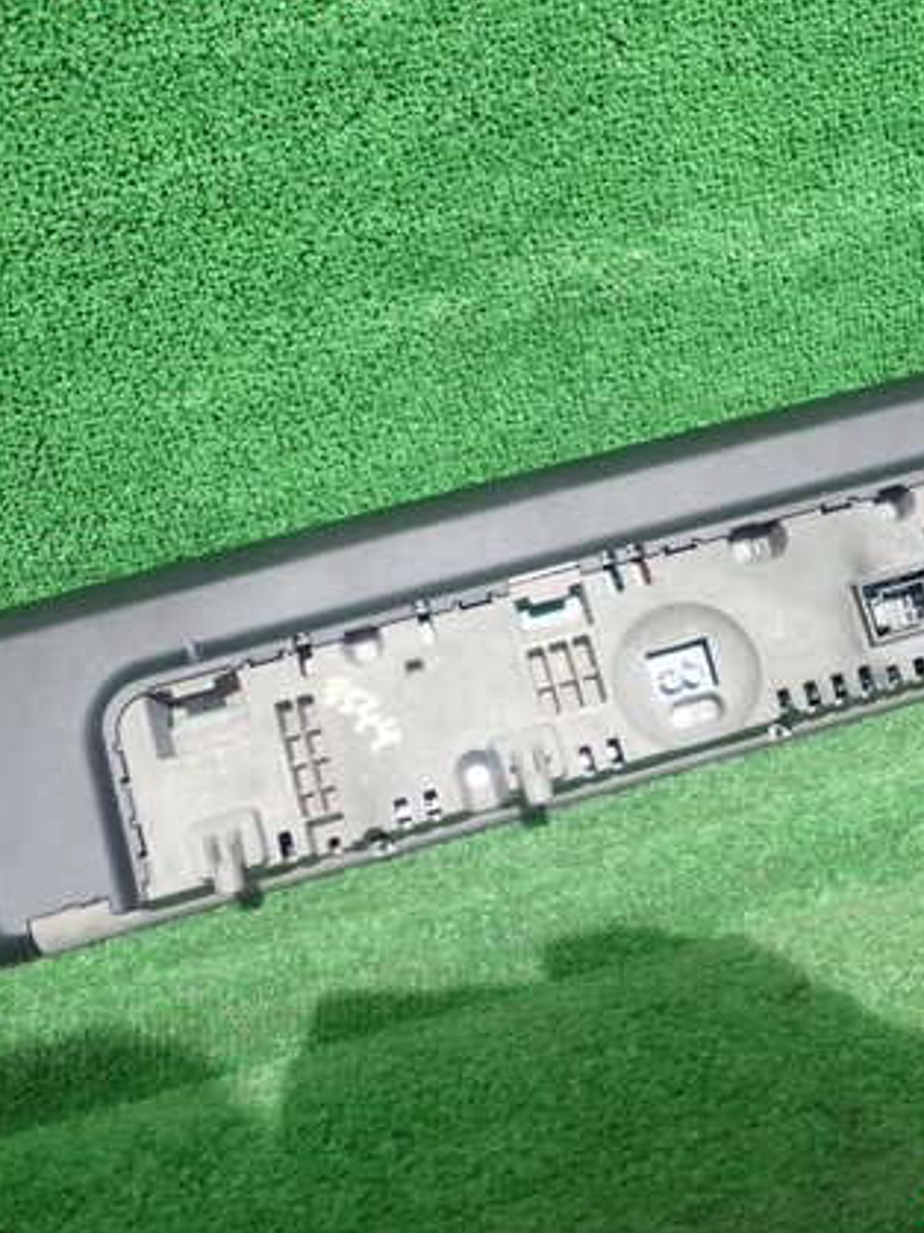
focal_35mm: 43
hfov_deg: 32.8
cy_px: 589
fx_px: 1531
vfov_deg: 43.9
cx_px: 709
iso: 100
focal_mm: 5.5
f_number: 2.3
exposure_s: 1/125
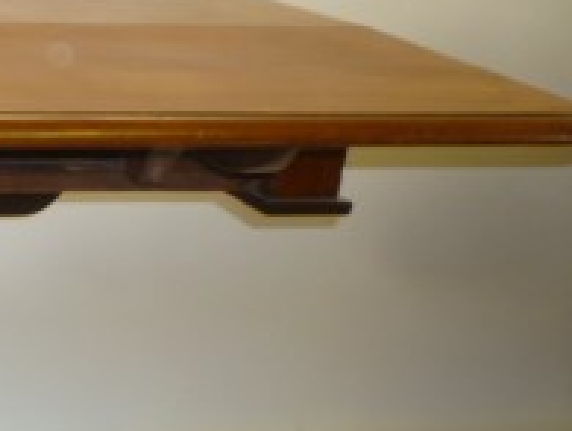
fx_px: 1573
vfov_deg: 15.1
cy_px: 496
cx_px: -317
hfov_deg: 18.1
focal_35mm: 95
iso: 100
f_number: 3.3
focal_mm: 5.2
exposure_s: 1/30
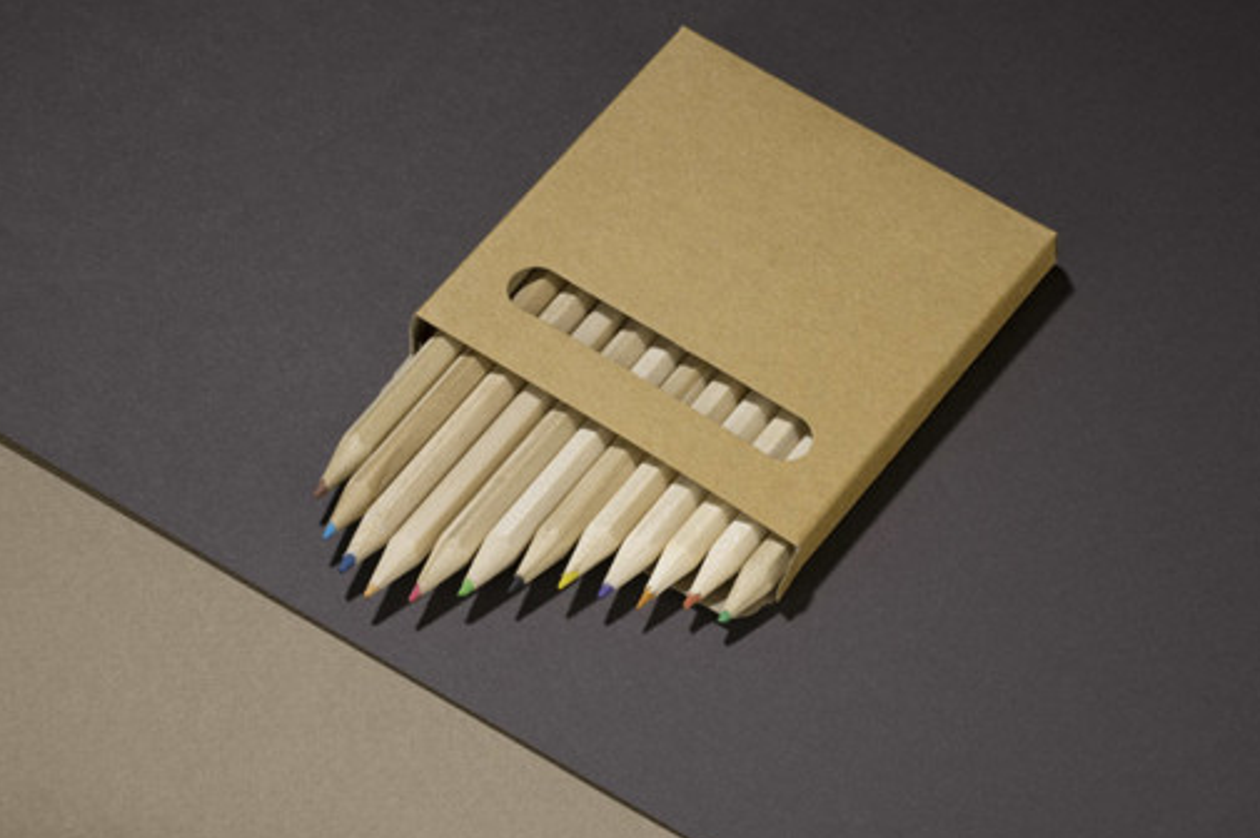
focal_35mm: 151
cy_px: 410
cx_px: 589
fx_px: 5281
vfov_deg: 9.1
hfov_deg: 13.6
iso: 100
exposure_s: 1/125
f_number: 14
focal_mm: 85
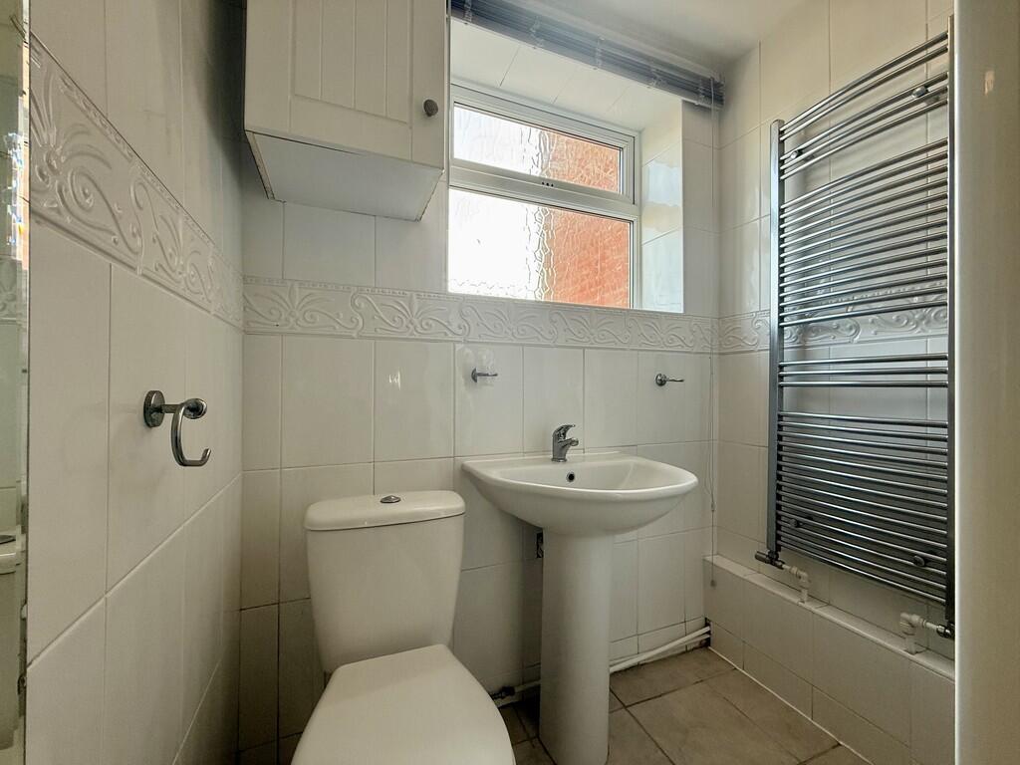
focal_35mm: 14
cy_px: 382
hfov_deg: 102.1
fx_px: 413
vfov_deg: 85.7
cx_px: 510
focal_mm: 2.22
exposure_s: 1/99
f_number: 2.2
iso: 64
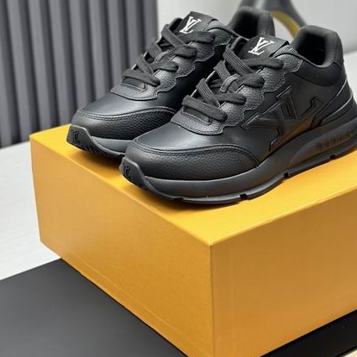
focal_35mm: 82
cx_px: 213
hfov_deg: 21.1
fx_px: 957
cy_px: 107
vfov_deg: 21.0
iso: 100
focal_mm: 6.86
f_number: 1.78
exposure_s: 1/50
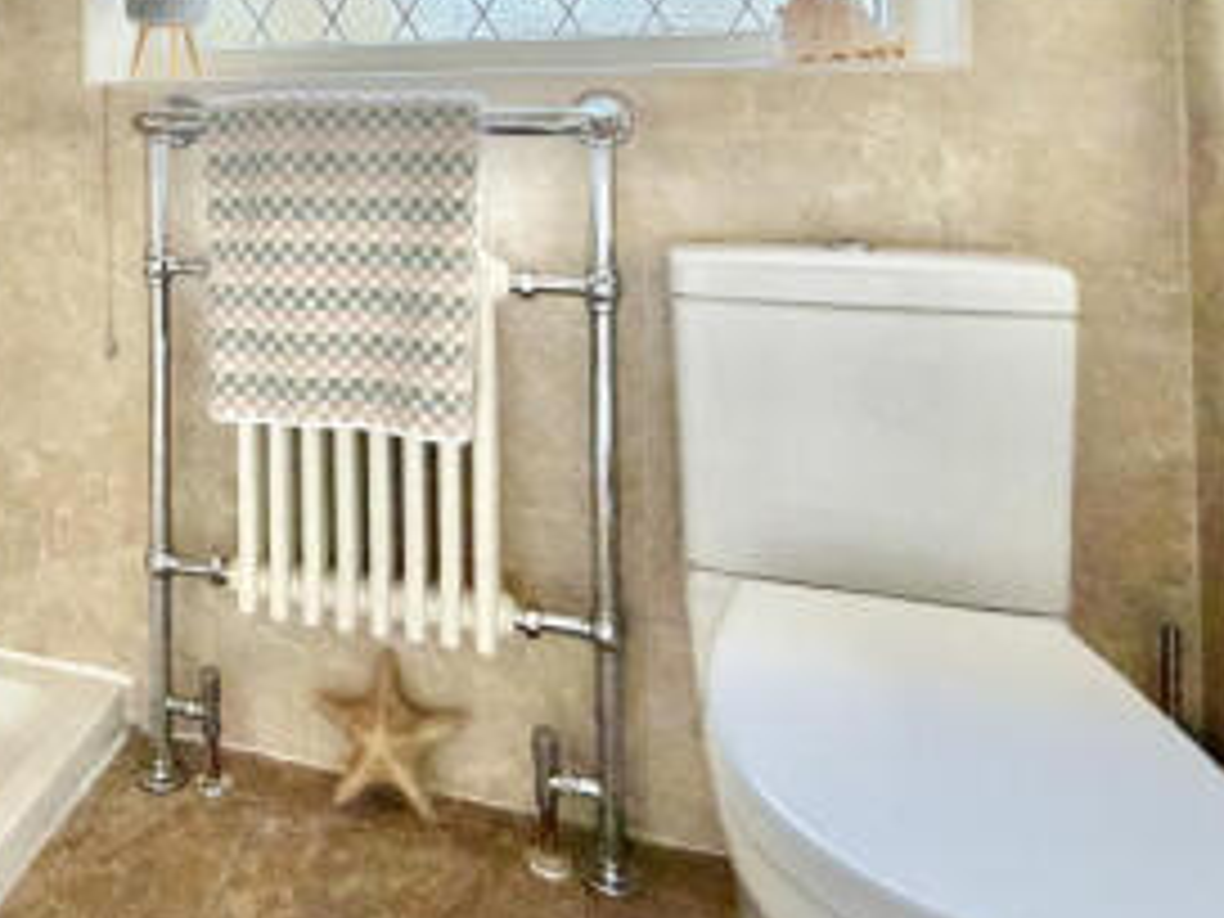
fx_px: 1061
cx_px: 200
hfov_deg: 54.7
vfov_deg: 42.8
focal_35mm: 30
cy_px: 88
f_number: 2.2
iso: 320
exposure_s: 1/121
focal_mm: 2.22
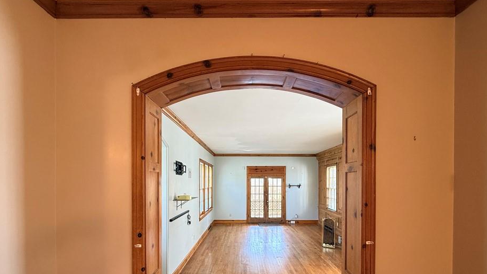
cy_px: 183
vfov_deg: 62.3
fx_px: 220
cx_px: 243
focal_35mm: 17
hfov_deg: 95.9
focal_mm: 2.22
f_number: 2.2
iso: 200
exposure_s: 1/60
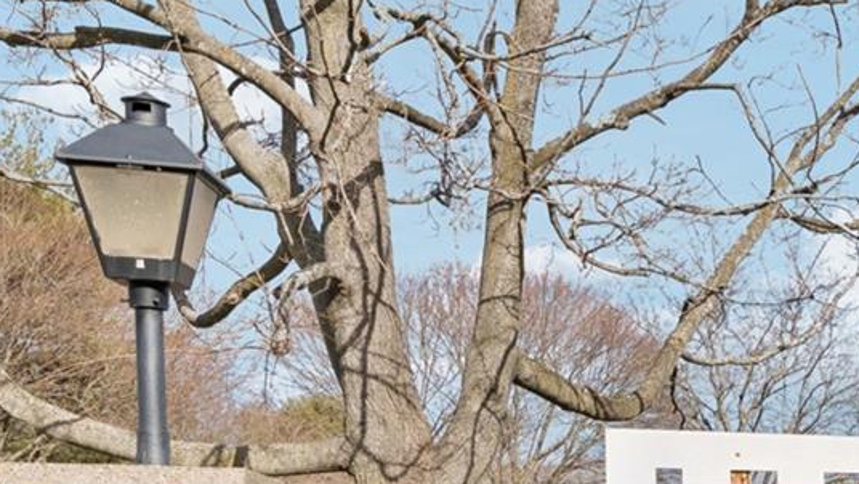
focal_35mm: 72
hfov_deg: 23.2
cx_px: 1316
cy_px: 748
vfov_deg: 15.4
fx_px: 1641
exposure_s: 1/2000
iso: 800
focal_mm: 18
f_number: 9
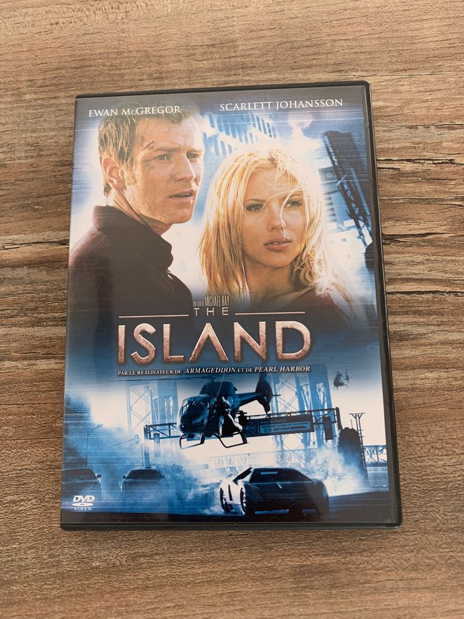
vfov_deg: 67.3
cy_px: 310
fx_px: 465
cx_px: 232
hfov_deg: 53.1
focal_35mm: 26
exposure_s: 1/121
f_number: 1.8
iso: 100
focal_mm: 4.25
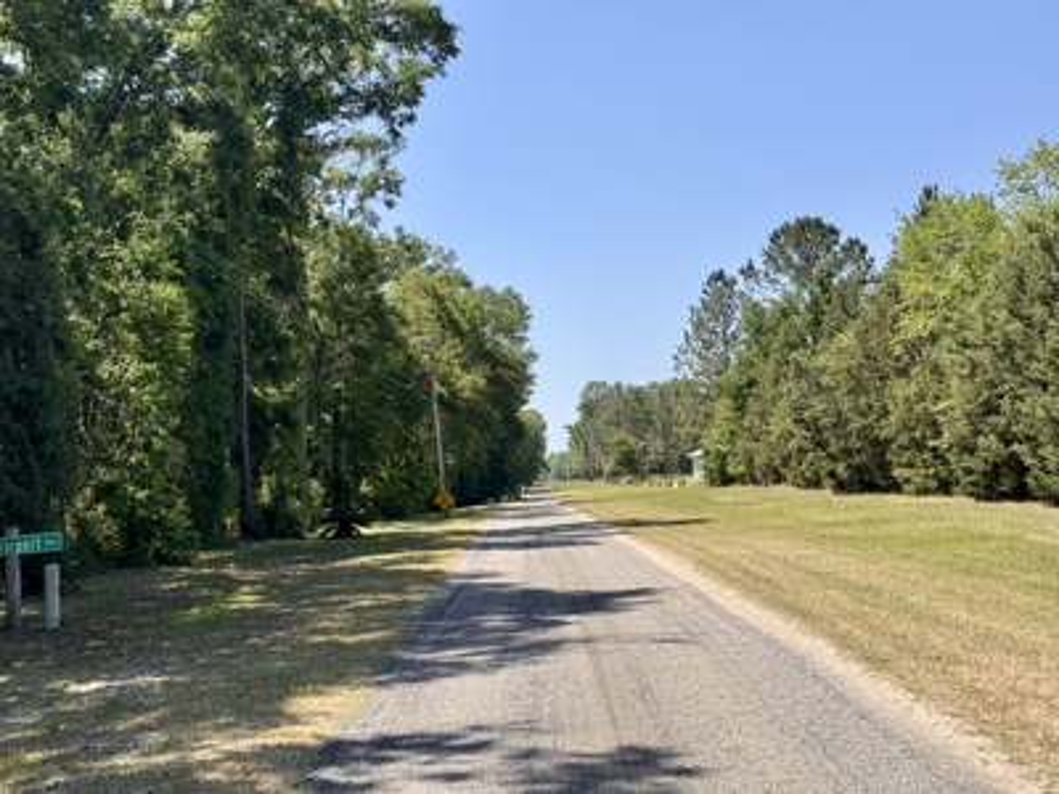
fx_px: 1468
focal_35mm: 48
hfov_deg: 39.7
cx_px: 530
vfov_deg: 30.3
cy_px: 397
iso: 64
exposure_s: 1/3425
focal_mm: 6.76
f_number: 1.78
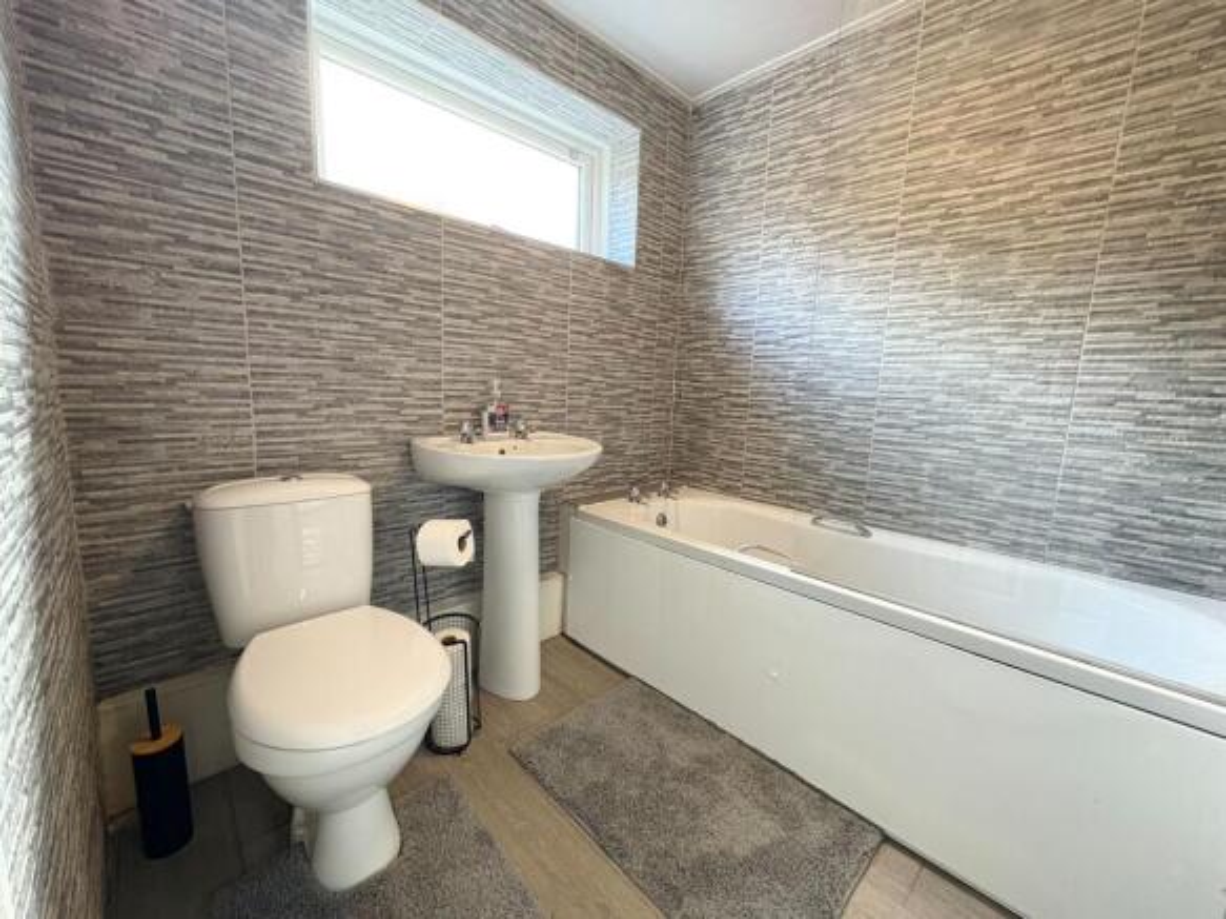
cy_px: 460
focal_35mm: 14
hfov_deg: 102.1
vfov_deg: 85.7
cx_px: 613
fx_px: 496
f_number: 2.2
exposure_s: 1/60
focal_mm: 2.22
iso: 250
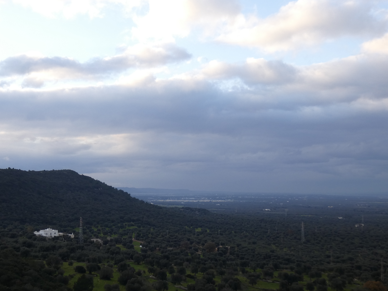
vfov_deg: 31.5
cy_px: 167
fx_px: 516
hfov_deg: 41.0
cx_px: 155
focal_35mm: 46
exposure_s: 1/100
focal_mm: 6.5
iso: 80
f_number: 3.5
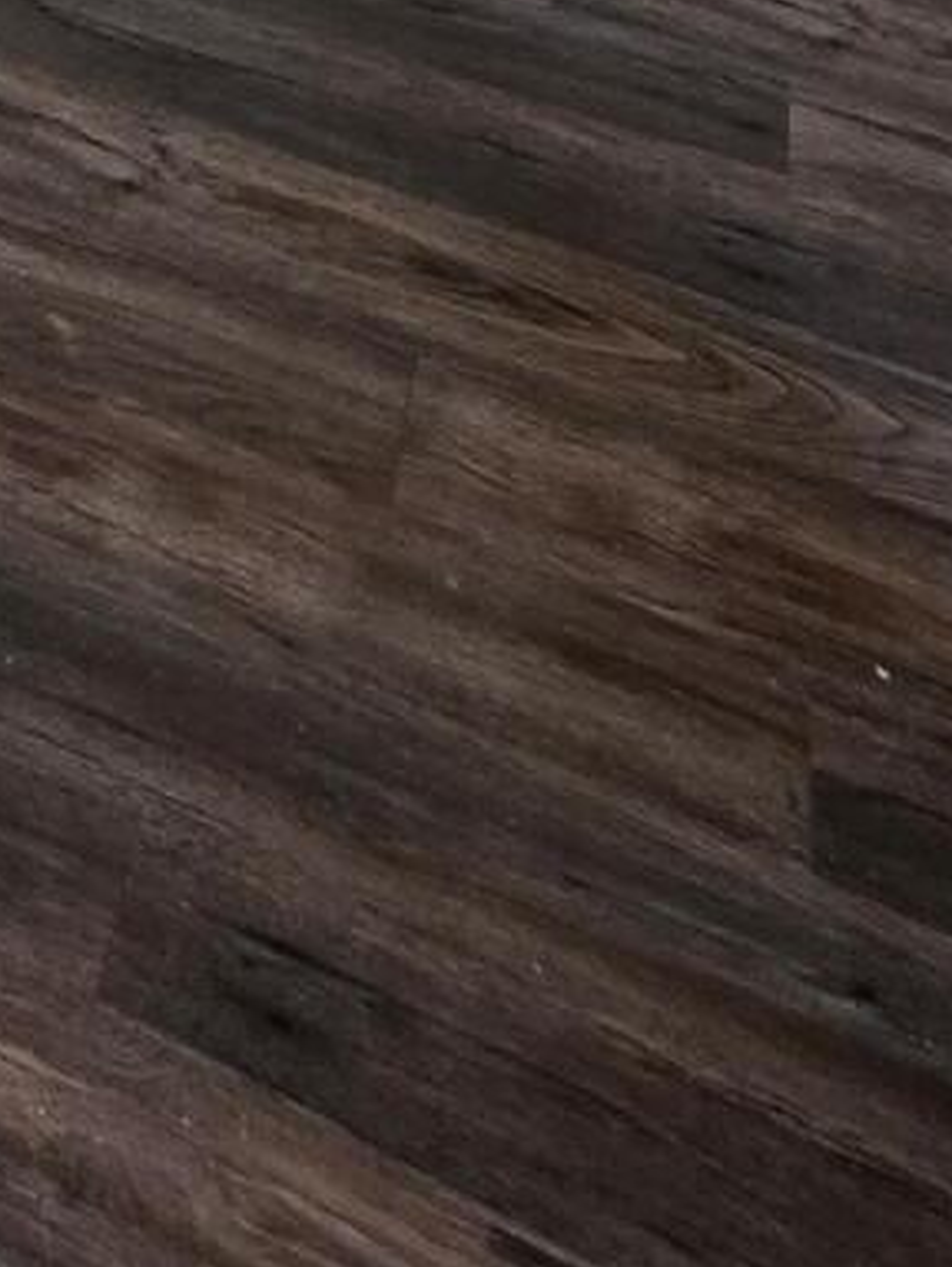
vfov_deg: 19.4
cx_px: -1035
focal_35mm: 68
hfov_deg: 16.0
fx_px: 2491
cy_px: -1141
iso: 200
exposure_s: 1/120
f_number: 1.9
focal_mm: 2.2
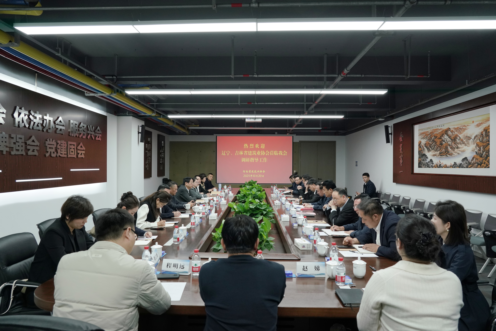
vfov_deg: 53.1
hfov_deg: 73.7
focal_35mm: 24
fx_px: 331
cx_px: 248
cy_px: 166
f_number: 5.6
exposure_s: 1/100
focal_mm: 24
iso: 1600
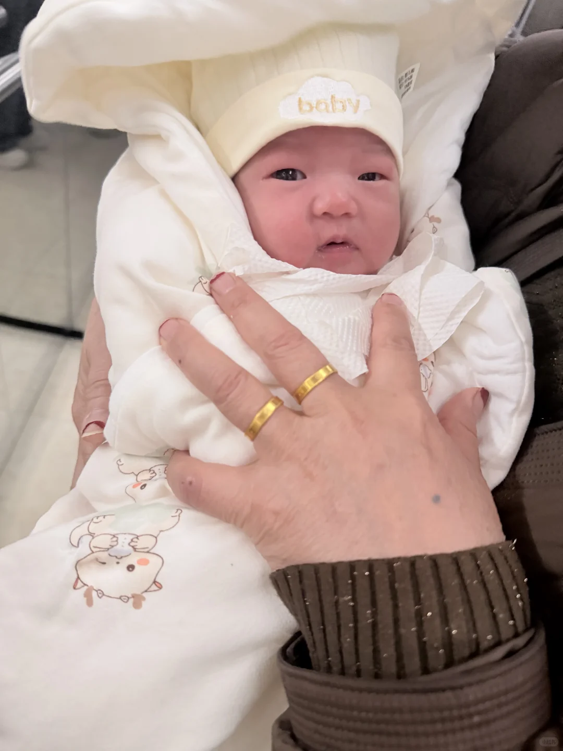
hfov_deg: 56.8
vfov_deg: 71.6
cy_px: 376
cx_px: 282
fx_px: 520
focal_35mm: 24
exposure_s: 1/49
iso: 800
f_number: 1.78
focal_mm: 6.76
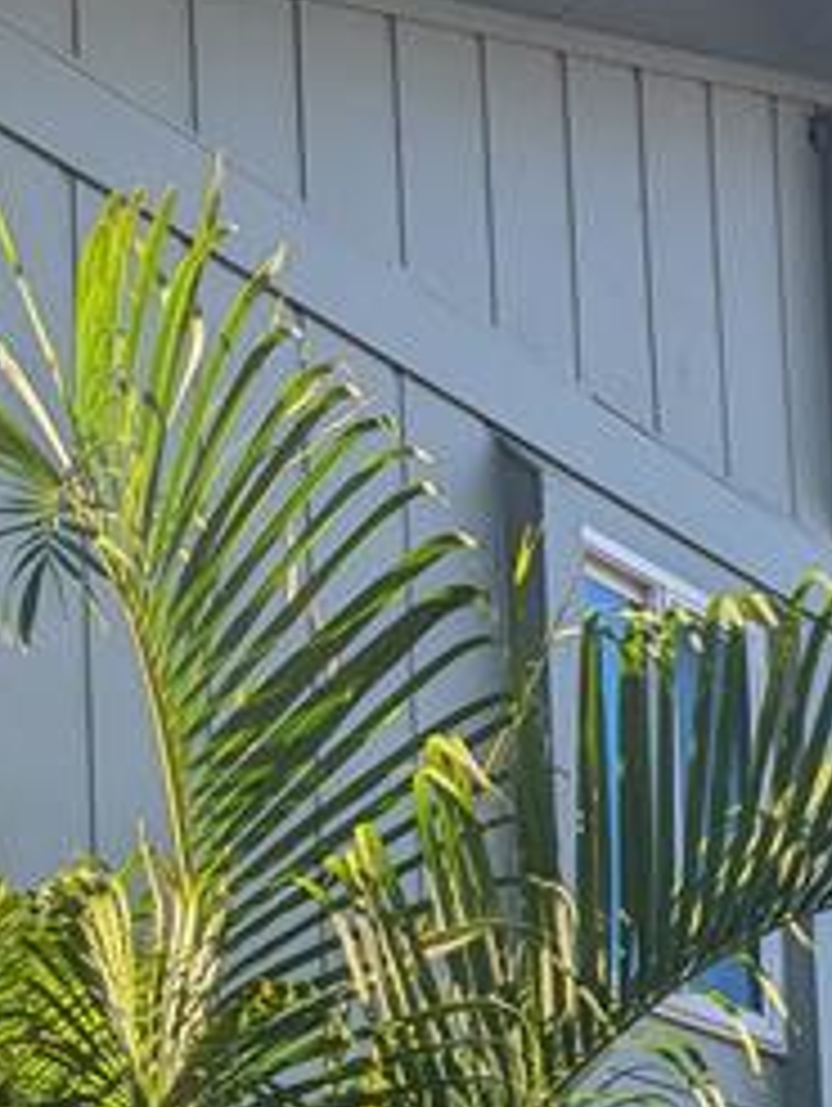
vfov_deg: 22.3
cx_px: 854
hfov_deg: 19.1
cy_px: 1557
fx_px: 2399
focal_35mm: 75
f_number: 1.85
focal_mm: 6.81
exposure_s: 1/913
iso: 39
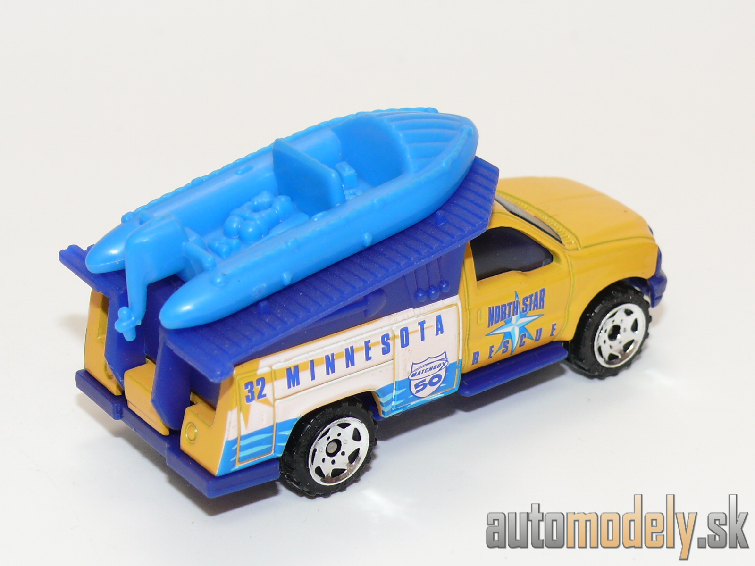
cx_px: 378
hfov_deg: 19.3
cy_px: 283
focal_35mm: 102
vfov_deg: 14.5
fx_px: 2225
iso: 100
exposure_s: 1/30
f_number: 4
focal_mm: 13.3
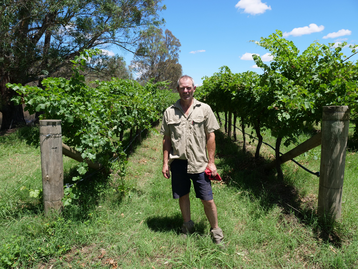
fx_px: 248
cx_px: 179
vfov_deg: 56.8
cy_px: 134
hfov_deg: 71.6
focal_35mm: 24
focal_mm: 12
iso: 200
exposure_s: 1/640
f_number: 6.3
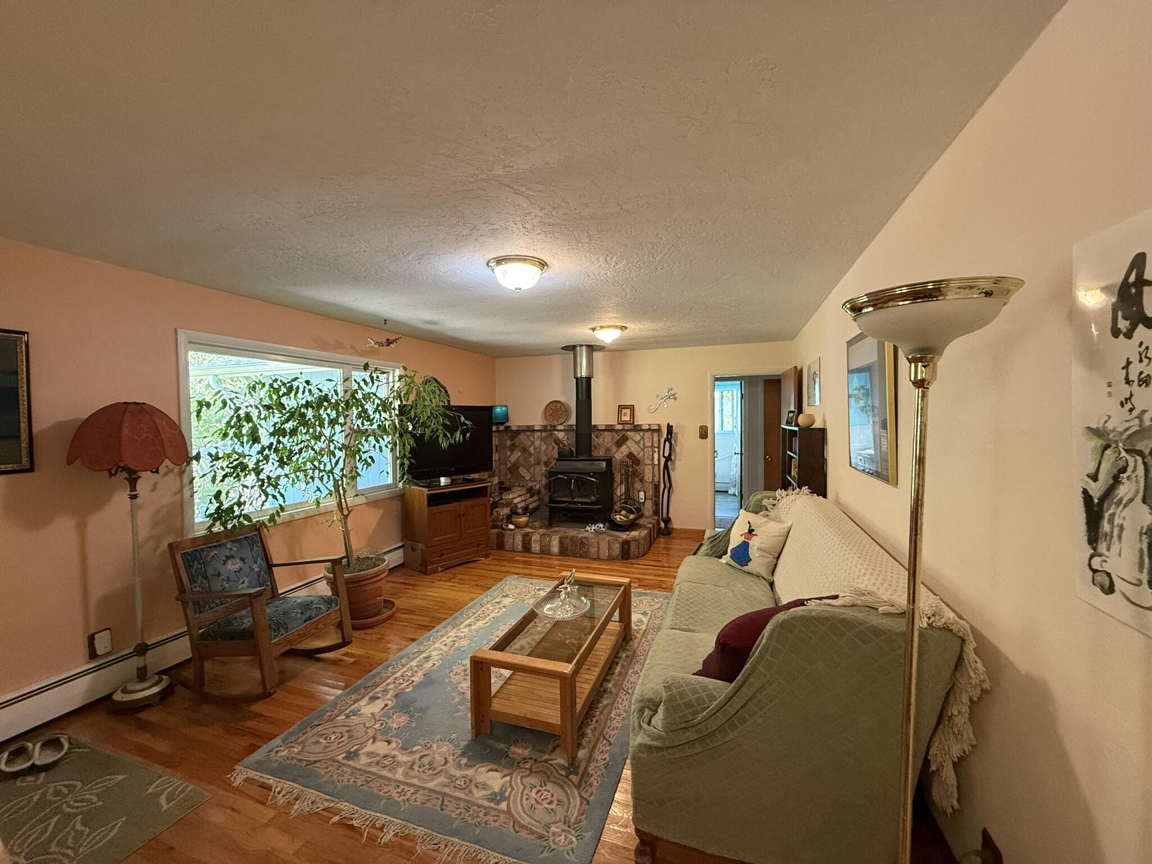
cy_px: 432
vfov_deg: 85.7
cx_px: 576
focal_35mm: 14
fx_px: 466
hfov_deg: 102.1
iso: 320
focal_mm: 2.22
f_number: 2.2
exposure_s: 1/60
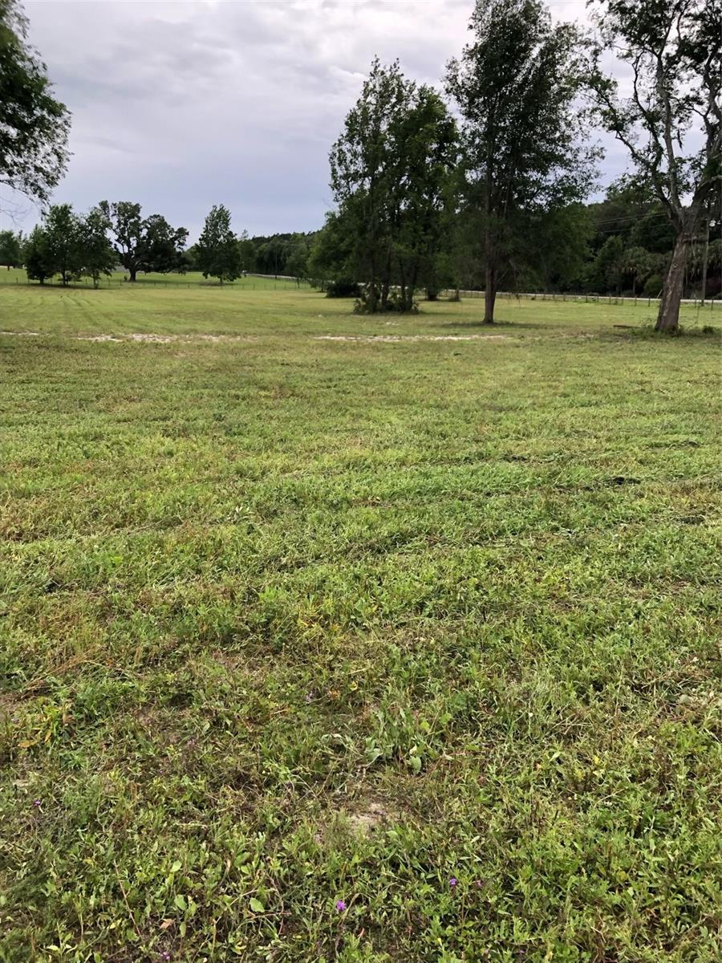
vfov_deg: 63.4
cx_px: 361
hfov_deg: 49.7
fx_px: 779
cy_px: 482
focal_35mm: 28
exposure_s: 1/348
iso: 20
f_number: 1.8
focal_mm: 3.99
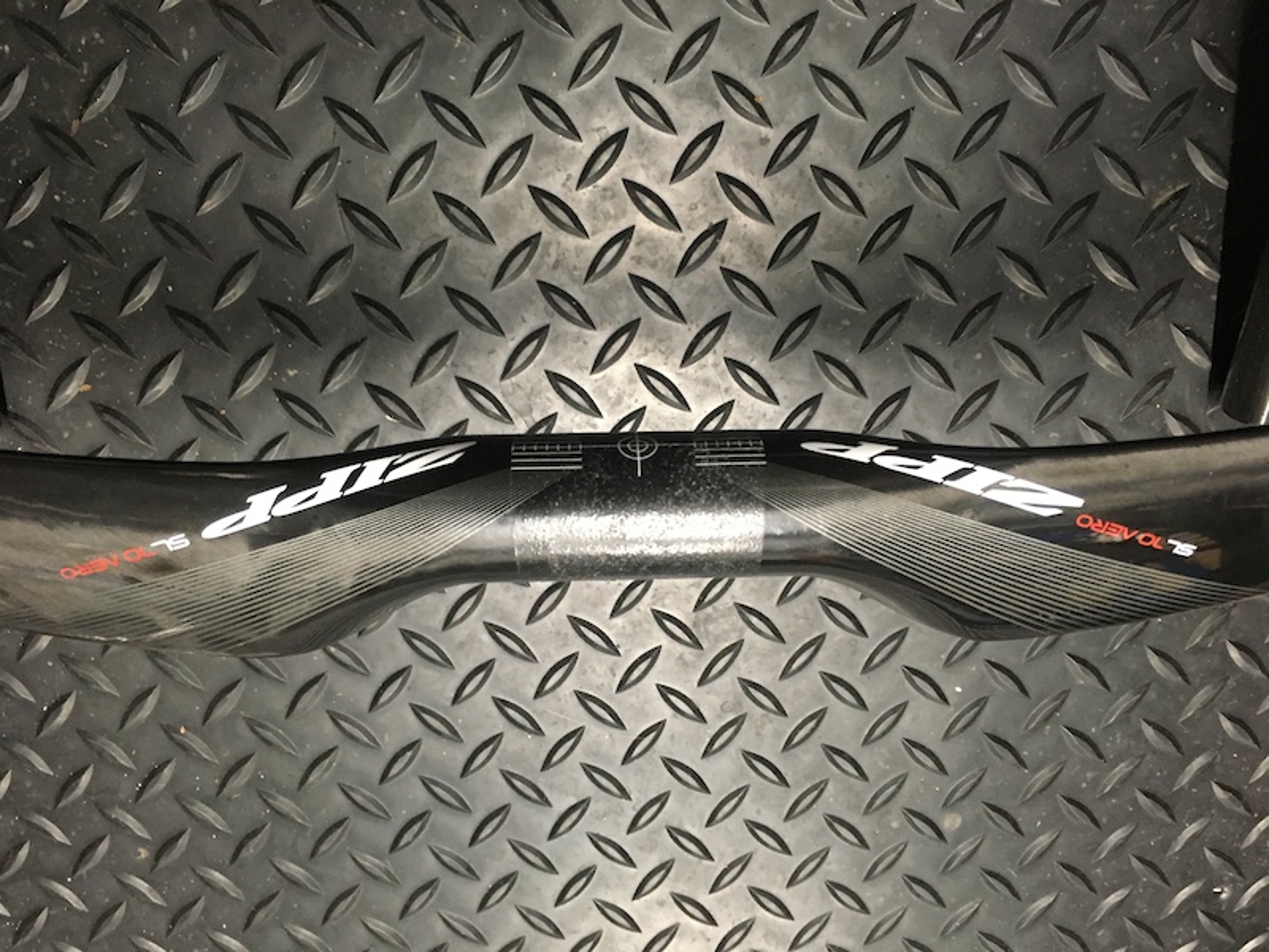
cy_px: 476
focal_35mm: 29
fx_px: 1063
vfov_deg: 48.2
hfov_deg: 61.7
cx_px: 634
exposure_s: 1/24
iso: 200
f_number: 2.2
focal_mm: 4.15
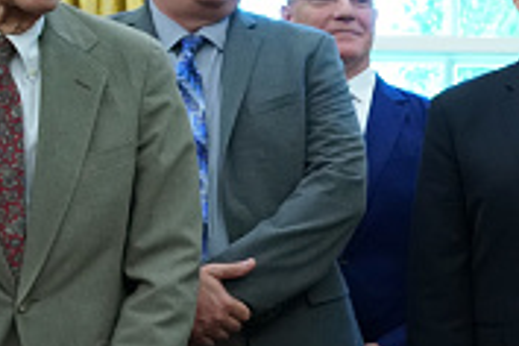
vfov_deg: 13.0
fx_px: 1499
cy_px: 337
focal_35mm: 104
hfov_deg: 17.4
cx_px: 803
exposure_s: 1/125
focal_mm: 31
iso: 5000
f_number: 5.6
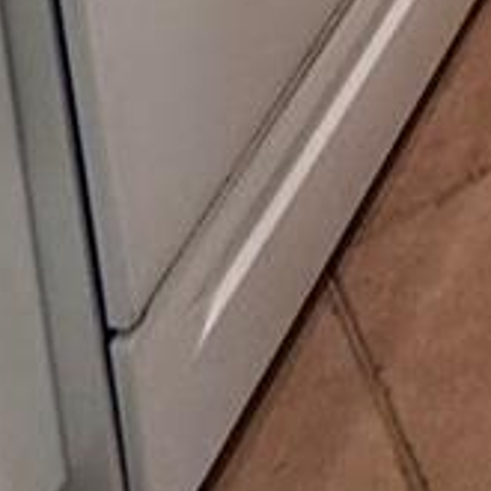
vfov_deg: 10.6
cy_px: -970
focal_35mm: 115
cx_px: 964
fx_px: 1845
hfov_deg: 13.2
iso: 250
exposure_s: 1/60
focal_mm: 2.22
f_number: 2.2
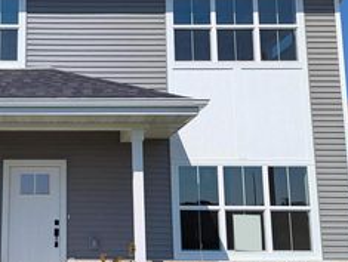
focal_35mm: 51
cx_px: 62
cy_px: 125
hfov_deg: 36.0
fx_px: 513
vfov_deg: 28.6
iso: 47
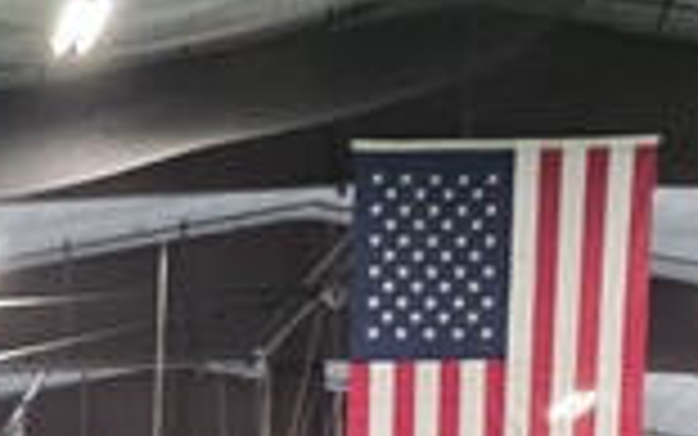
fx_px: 3064
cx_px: -531
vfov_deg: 6.7
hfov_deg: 12.0
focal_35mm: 161
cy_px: 1650
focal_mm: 6.3
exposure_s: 1/120
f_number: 1.7
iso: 500
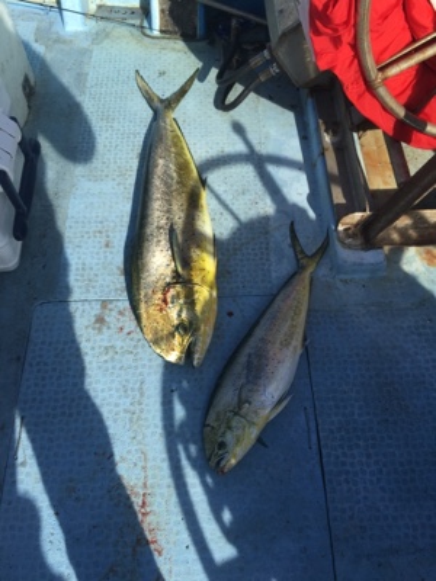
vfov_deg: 61.7
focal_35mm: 29
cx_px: 218
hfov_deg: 48.2
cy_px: 290
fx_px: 487
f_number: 2.2
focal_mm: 4.15
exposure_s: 1/927
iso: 25
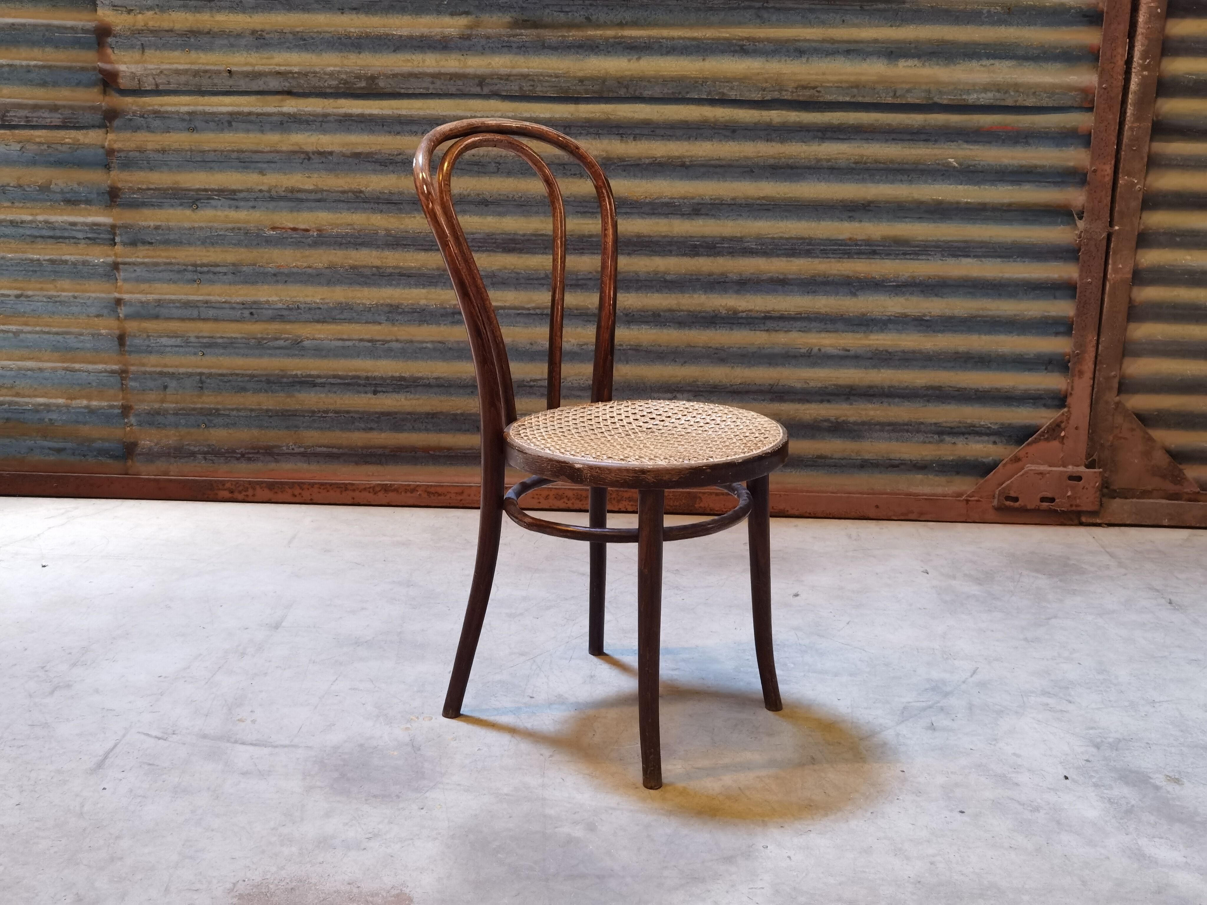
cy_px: 452
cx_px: 604
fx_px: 1569
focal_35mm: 45
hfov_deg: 42.1
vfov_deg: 32.2
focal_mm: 6.71
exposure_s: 1/33.3
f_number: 1.9
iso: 400
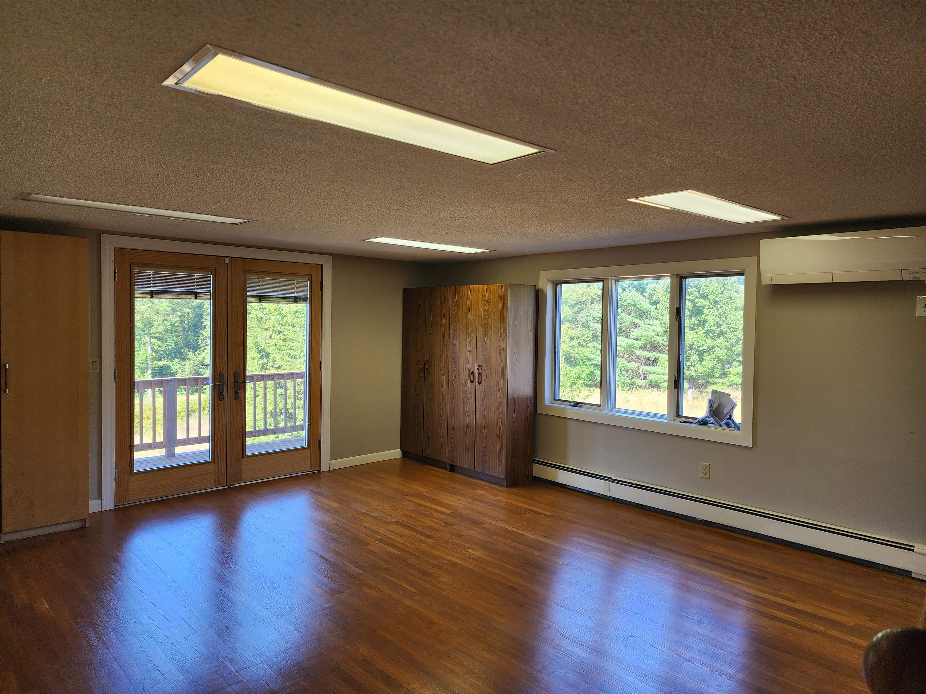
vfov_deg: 58.9
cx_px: 463
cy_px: 347
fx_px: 615
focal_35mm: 23
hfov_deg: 73.9
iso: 80
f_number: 1.8
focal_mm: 6.4
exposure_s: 1/120
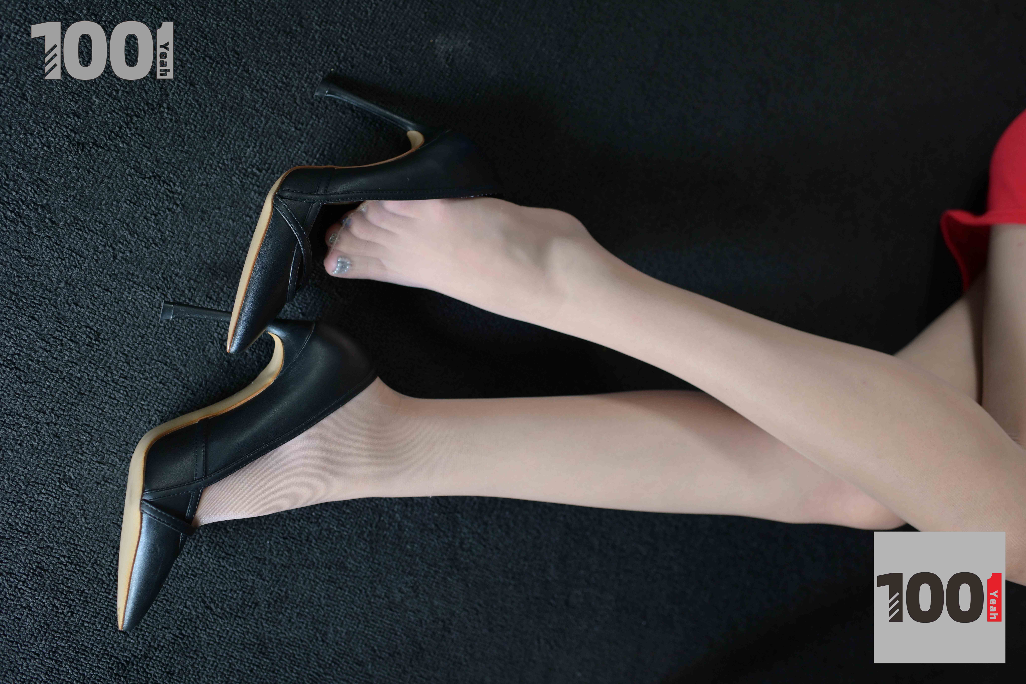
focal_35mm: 35
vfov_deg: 37.9
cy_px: 342
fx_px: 997
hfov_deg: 54.4
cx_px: 513
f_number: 3.5
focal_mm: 35
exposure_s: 1/200
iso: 800
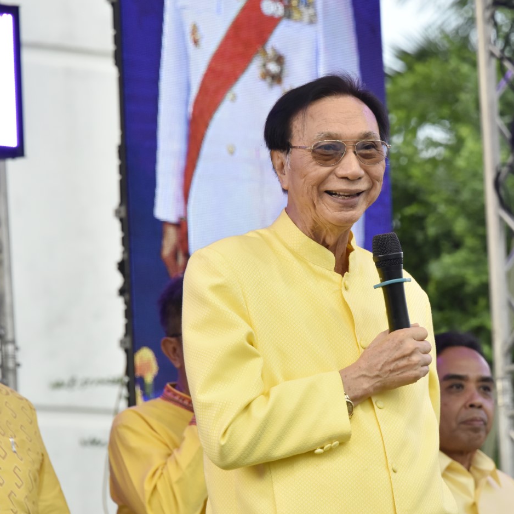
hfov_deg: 5.7
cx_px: 343
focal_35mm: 308
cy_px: 225
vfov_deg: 5.7
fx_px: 5174
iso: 1600
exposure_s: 1/400
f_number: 10
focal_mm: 210
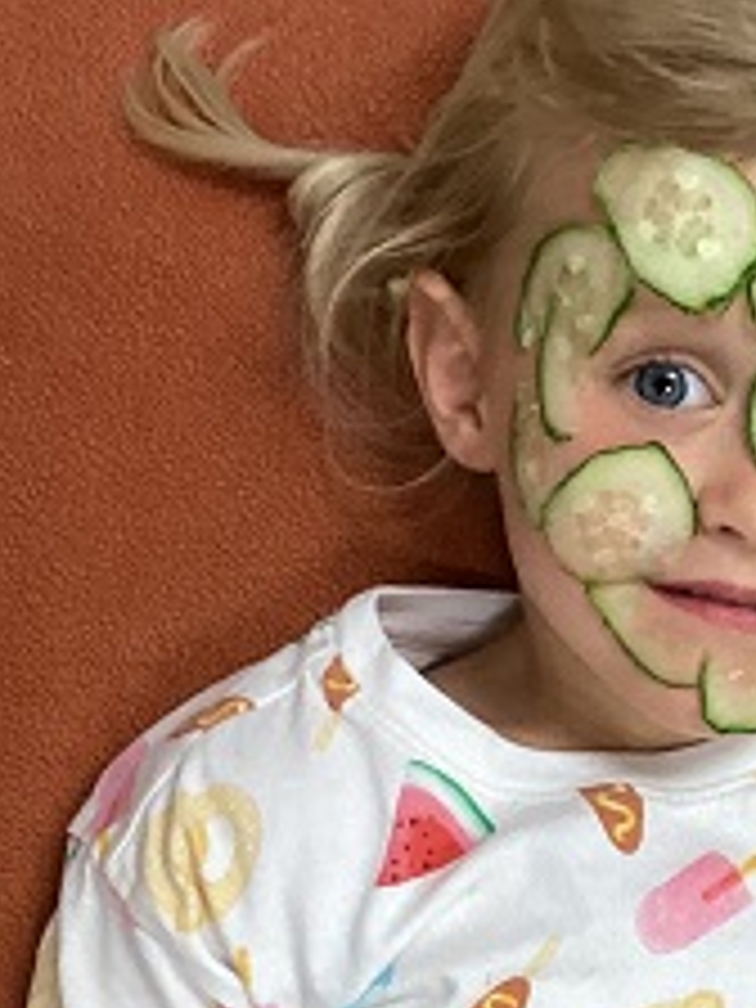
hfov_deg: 15.7
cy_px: 990
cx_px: 819
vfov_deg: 20.7
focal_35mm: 92
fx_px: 2679
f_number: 2.4
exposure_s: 1/60
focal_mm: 3.3
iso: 200
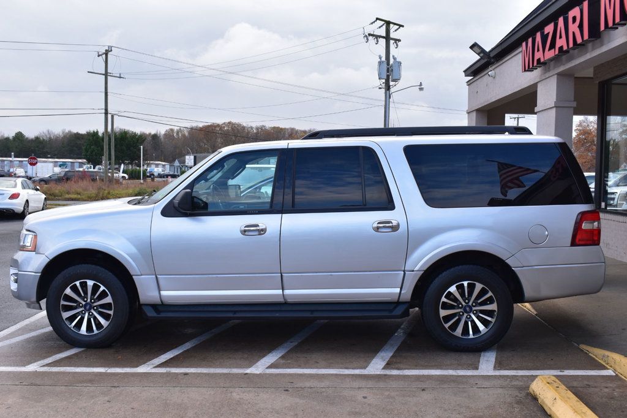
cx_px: 314
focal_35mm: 38
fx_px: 653
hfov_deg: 51.3
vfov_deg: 35.5
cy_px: 209
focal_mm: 25
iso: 400
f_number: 9
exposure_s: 1/160
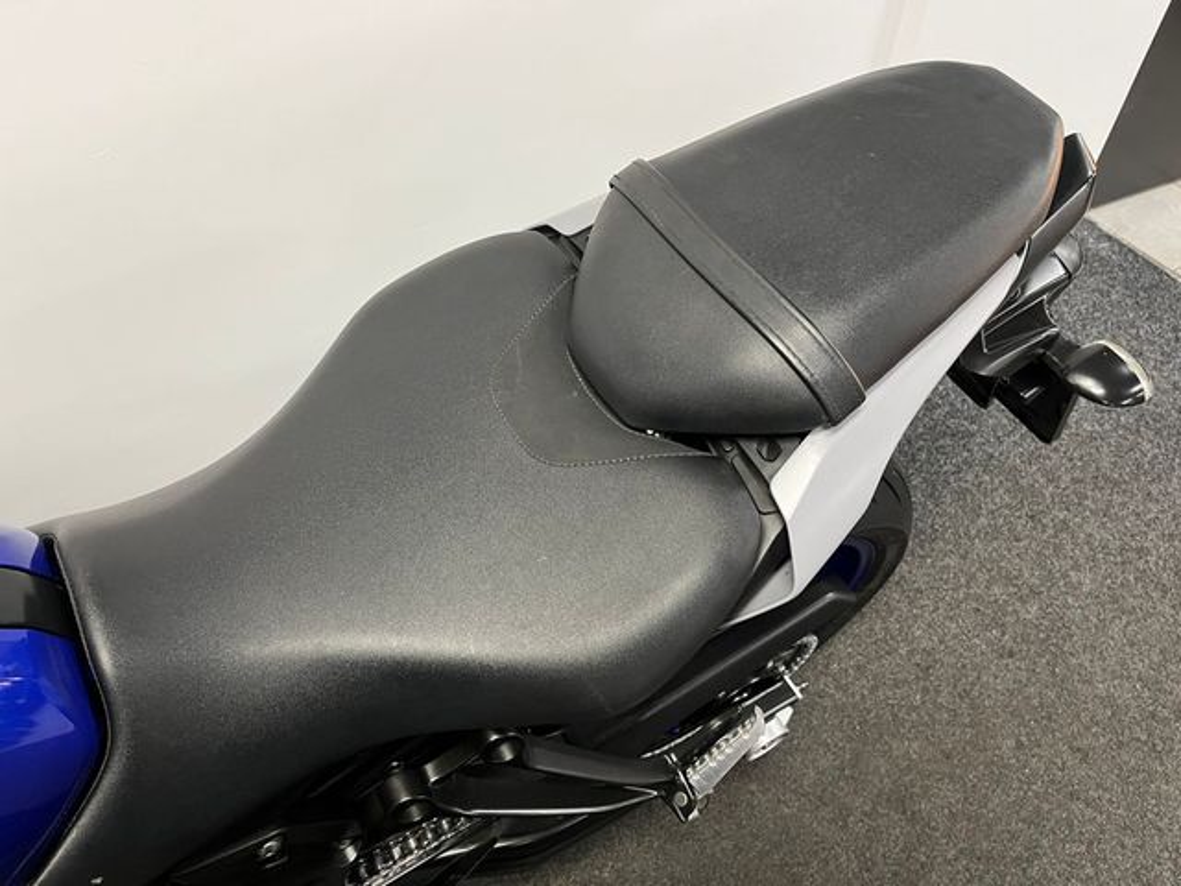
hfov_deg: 67.3
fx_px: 887
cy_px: 443
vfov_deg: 53.1
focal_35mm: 26
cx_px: 590
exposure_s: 1/50
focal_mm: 5.1
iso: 160
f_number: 1.6
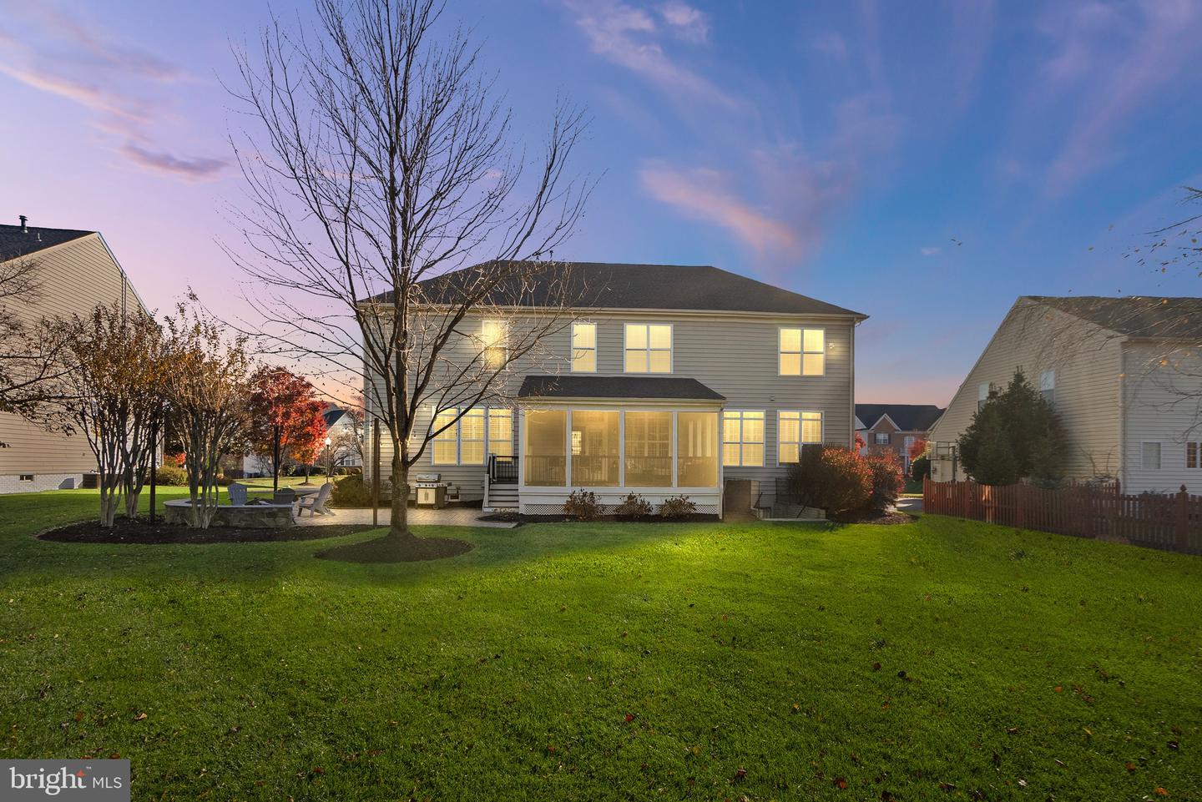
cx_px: 601
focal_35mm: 16
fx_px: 534
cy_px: 401
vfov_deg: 73.8
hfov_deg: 96.7
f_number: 8
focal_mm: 16
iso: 640
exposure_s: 1/160
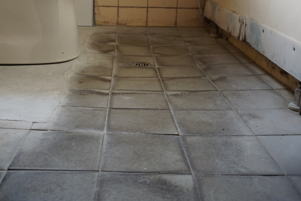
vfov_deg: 30.5
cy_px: 93
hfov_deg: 44.3
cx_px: 126
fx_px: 368
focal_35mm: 44
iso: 800
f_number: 4
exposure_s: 1/160
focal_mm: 22
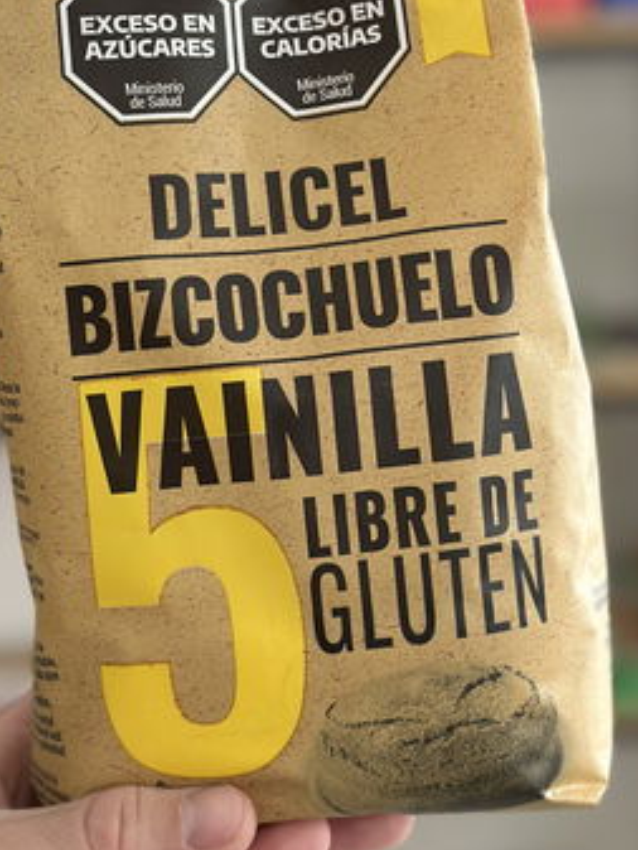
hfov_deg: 19.4
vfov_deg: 25.5
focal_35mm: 76
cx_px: 282
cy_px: 301
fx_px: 1866
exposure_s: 1/77
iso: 125
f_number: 1.78
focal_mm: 6.86
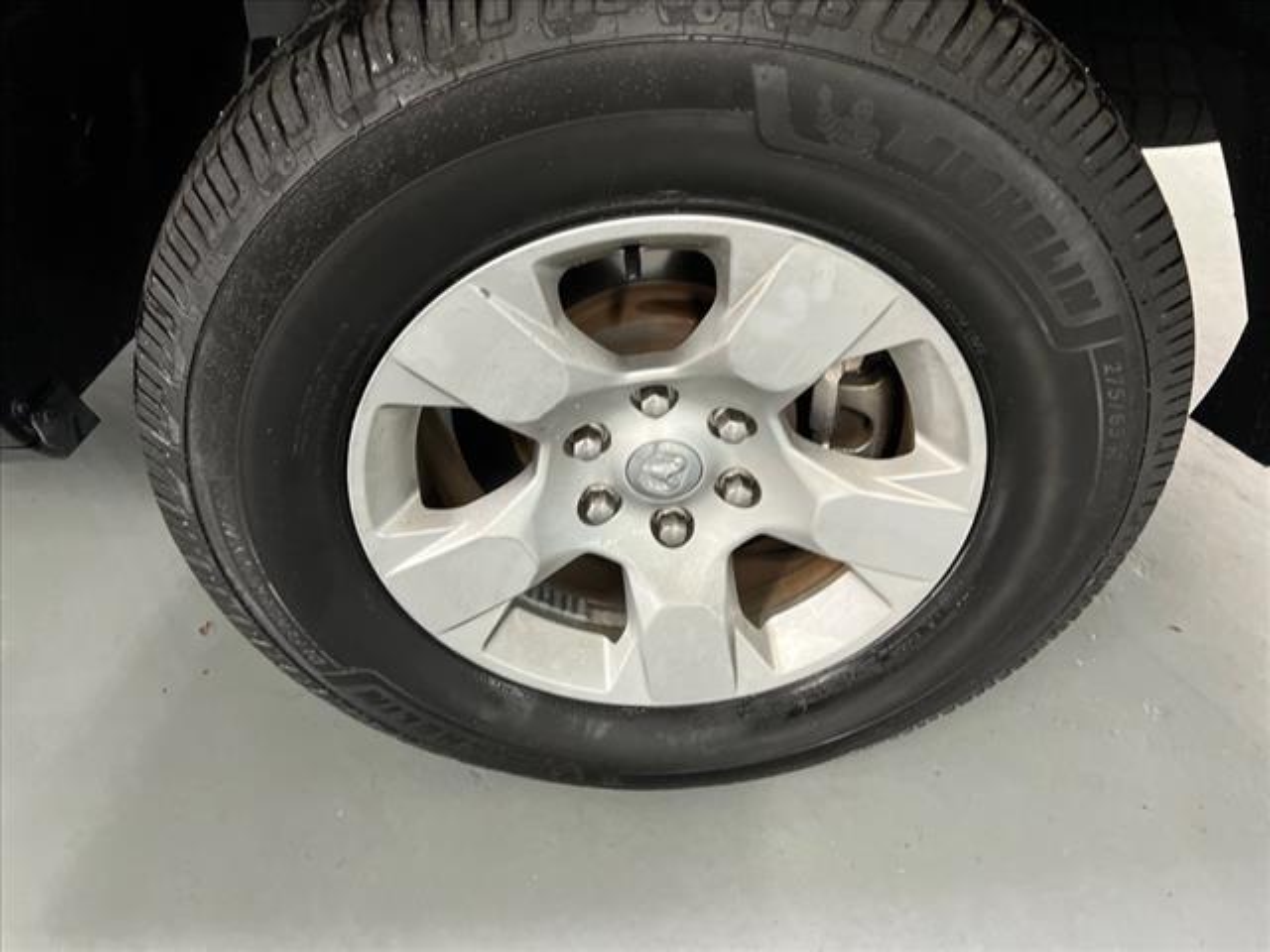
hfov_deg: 67.3
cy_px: 476
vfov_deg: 53.1
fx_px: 954
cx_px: 635
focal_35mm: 26
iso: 250
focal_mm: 5.7
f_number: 1.5
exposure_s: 1/60
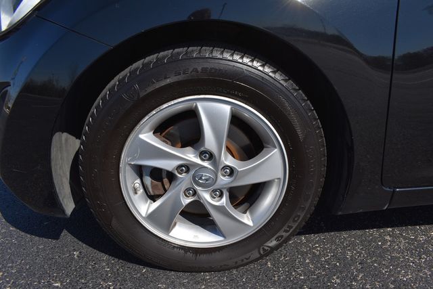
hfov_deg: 67.4
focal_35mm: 27
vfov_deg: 48.0
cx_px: 216
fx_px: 325
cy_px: 144
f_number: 9
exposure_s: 1/320
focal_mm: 18
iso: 100
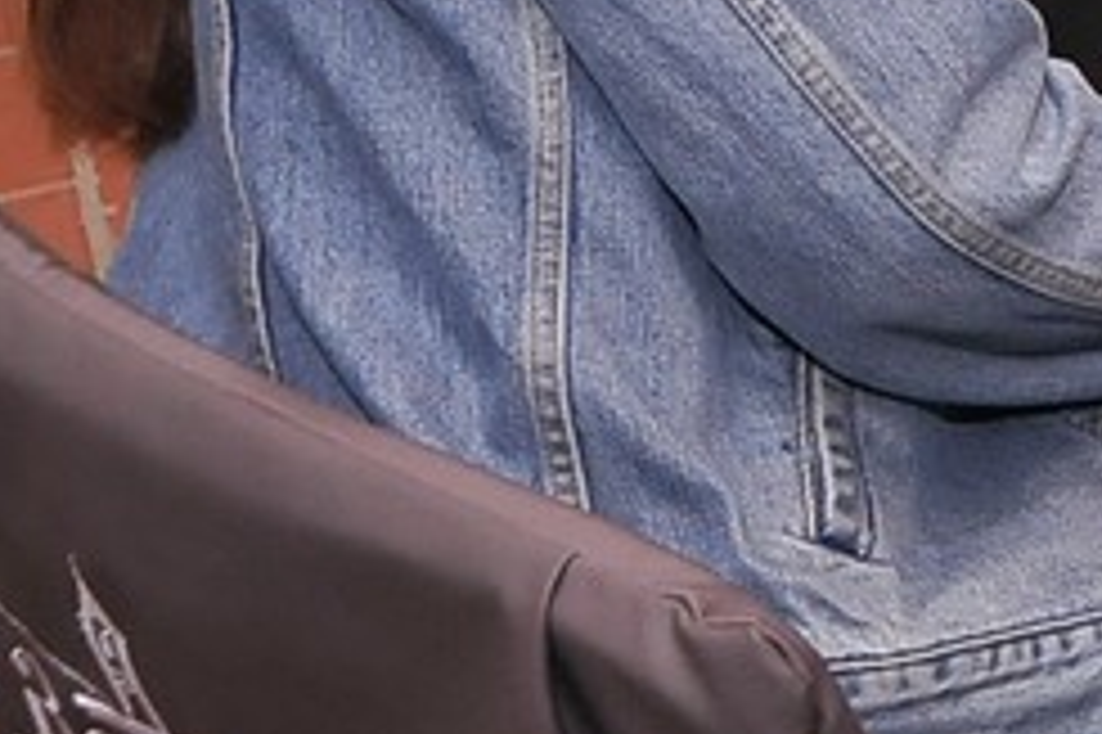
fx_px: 4007
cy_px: -333
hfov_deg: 13.2
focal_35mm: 131
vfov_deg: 10.1
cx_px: 2294
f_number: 7.1
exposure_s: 1/60
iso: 800
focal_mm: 20
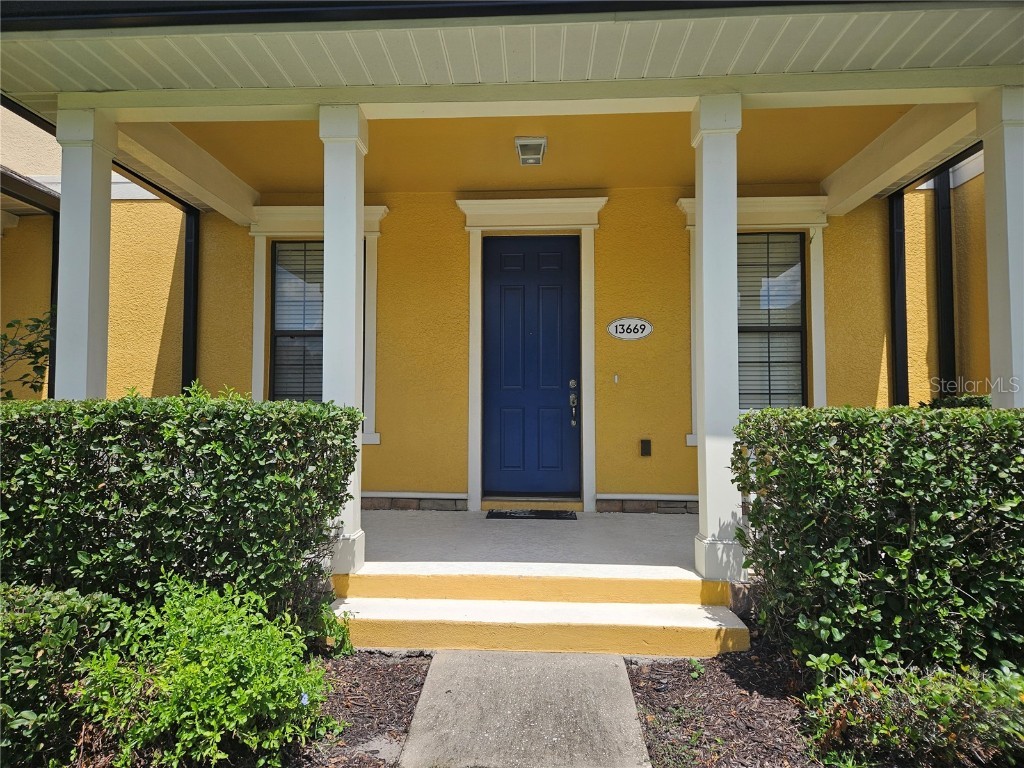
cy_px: 384
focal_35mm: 23
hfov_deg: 73.9
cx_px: 512
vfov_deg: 58.9
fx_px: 680
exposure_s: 1/2000
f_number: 1.8
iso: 25
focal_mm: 5.4
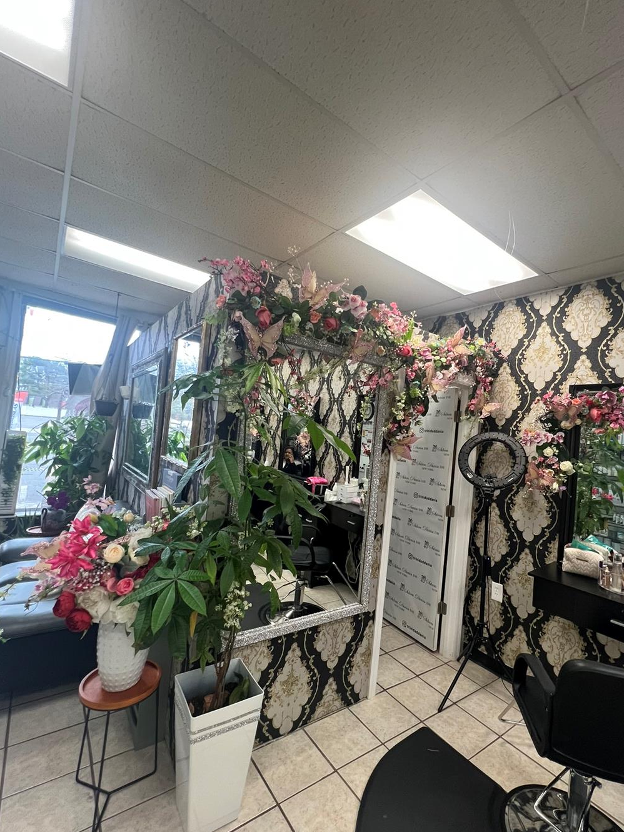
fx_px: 361
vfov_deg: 98.2
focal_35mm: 15
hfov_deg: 81.4
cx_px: 348
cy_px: 426
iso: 200
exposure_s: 1/120
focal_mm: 1.57
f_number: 1.8
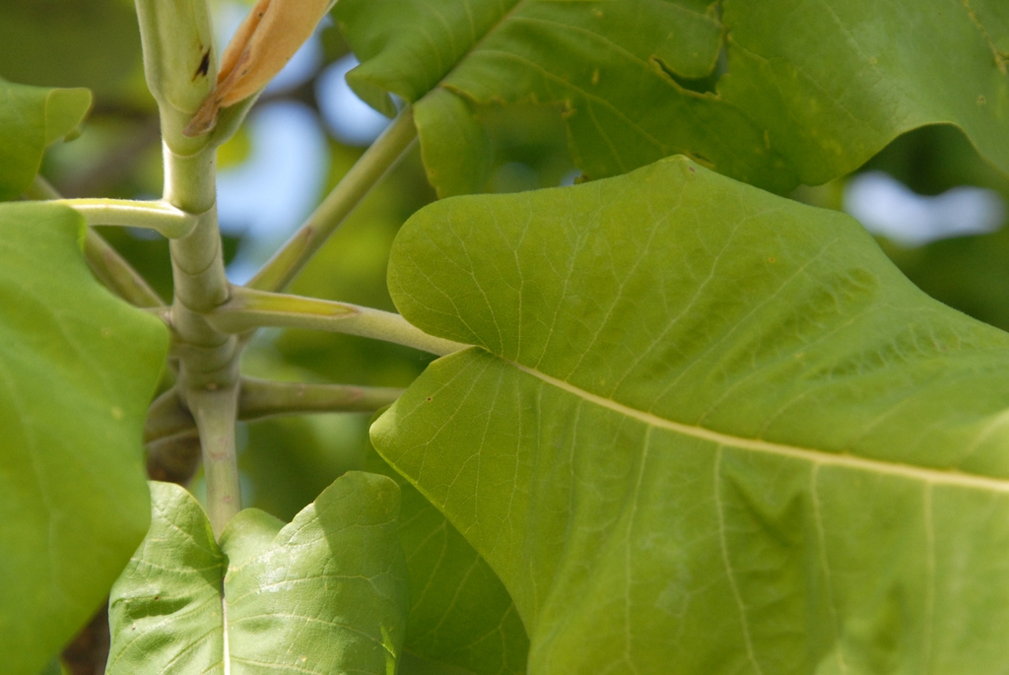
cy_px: 338
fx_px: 4629
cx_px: 504
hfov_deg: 12.4
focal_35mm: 165
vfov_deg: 8.3
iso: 400
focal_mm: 110
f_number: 8
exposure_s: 1/250
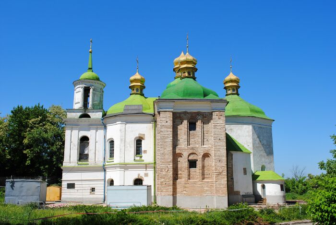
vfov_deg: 37.0
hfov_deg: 53.1
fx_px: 336
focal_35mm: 36
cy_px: 112
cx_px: 168
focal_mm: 24
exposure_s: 1/320
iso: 100
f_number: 9
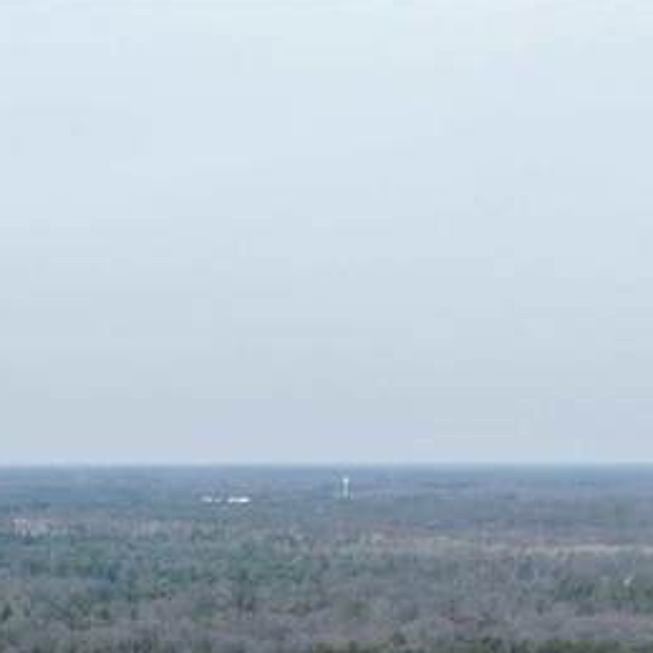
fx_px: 2241
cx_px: -91
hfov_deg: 16.0
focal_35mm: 105
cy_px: 1205
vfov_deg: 14.4
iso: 100
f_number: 2.8
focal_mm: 4.39
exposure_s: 1/1000
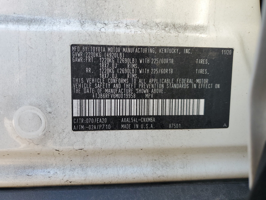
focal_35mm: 26
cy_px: 100
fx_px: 200
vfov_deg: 53.1
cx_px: 133
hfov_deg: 67.3
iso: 50
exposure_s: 1/250
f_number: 1.5
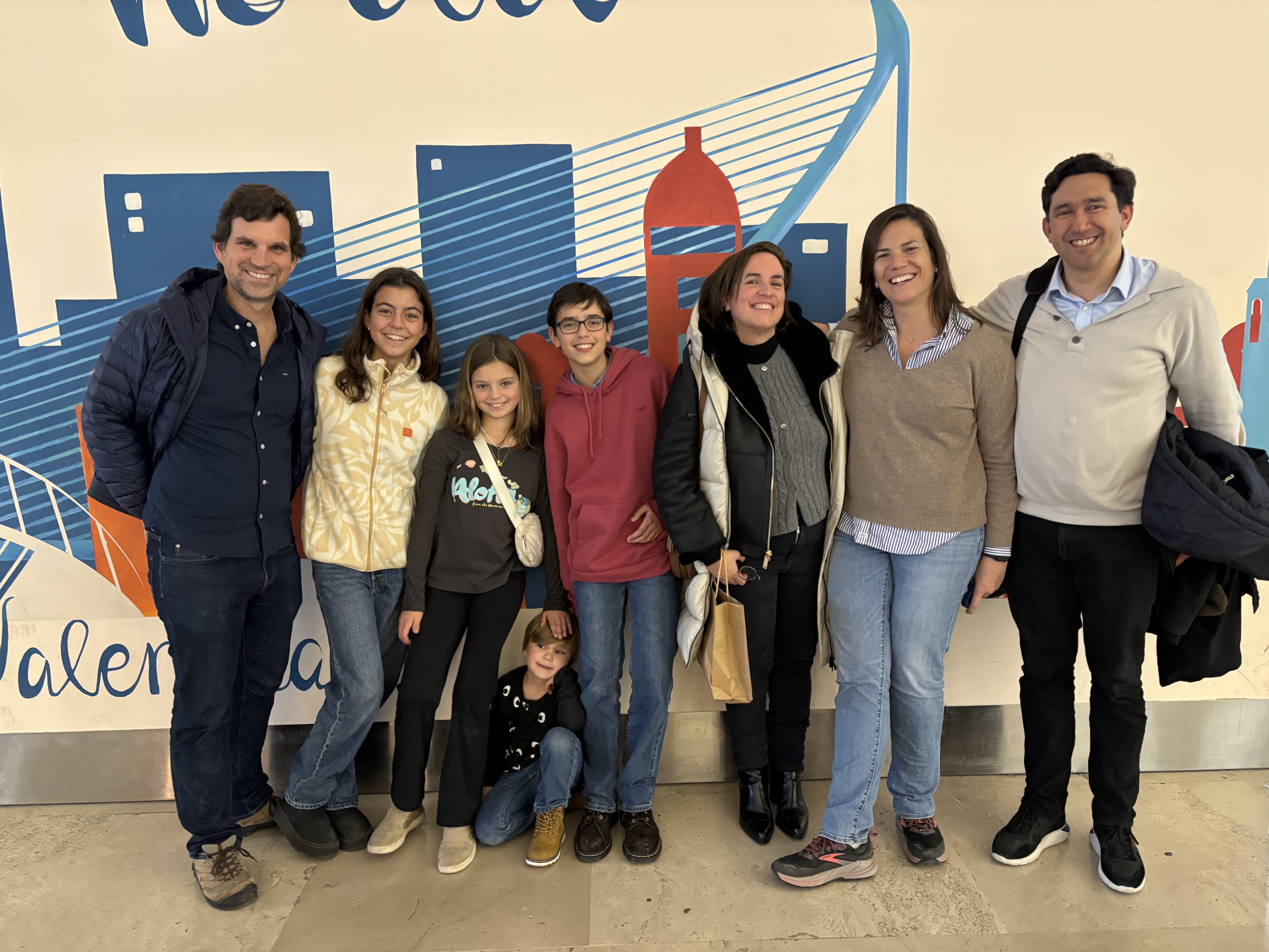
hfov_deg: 67.3
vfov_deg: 53.1
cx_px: 634
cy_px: 476
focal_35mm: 26
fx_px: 953
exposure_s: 1/50
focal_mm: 5.96
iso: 500
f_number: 1.6
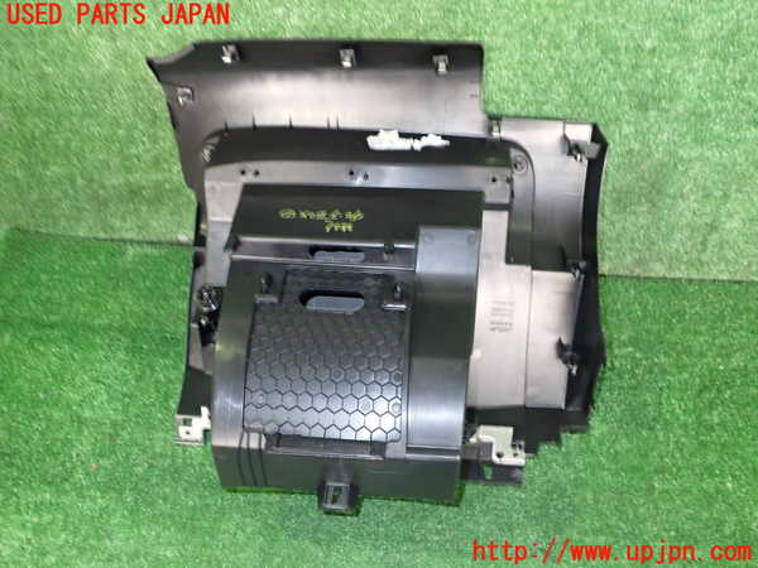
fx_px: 657
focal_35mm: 30
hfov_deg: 60.0
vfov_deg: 46.8
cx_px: 379
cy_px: 284
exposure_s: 1/6
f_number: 6.3
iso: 640
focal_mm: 5.4
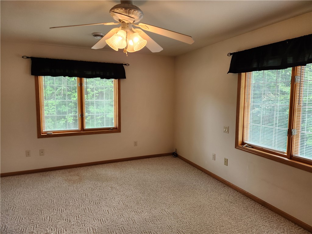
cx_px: 156
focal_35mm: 23
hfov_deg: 73.9
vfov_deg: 58.9
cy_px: 117
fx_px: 207
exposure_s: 1/180
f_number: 1.8
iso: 125
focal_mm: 5.4
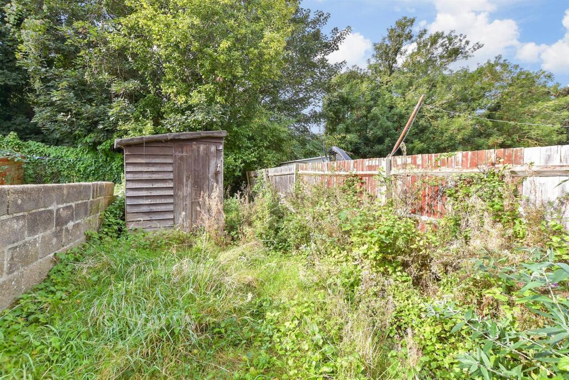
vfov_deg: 77.3
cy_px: 190
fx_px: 237
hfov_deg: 100.4
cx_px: 284
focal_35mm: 15
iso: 160
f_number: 6.3
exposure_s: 1/125
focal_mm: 10
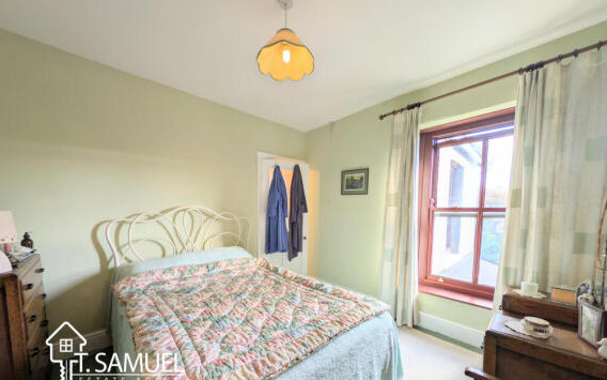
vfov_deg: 81.9
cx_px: 300
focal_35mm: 13
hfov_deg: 109.4
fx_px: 215
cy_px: 227
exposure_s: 1/71.5
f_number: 1.95
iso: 62
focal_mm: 2.23
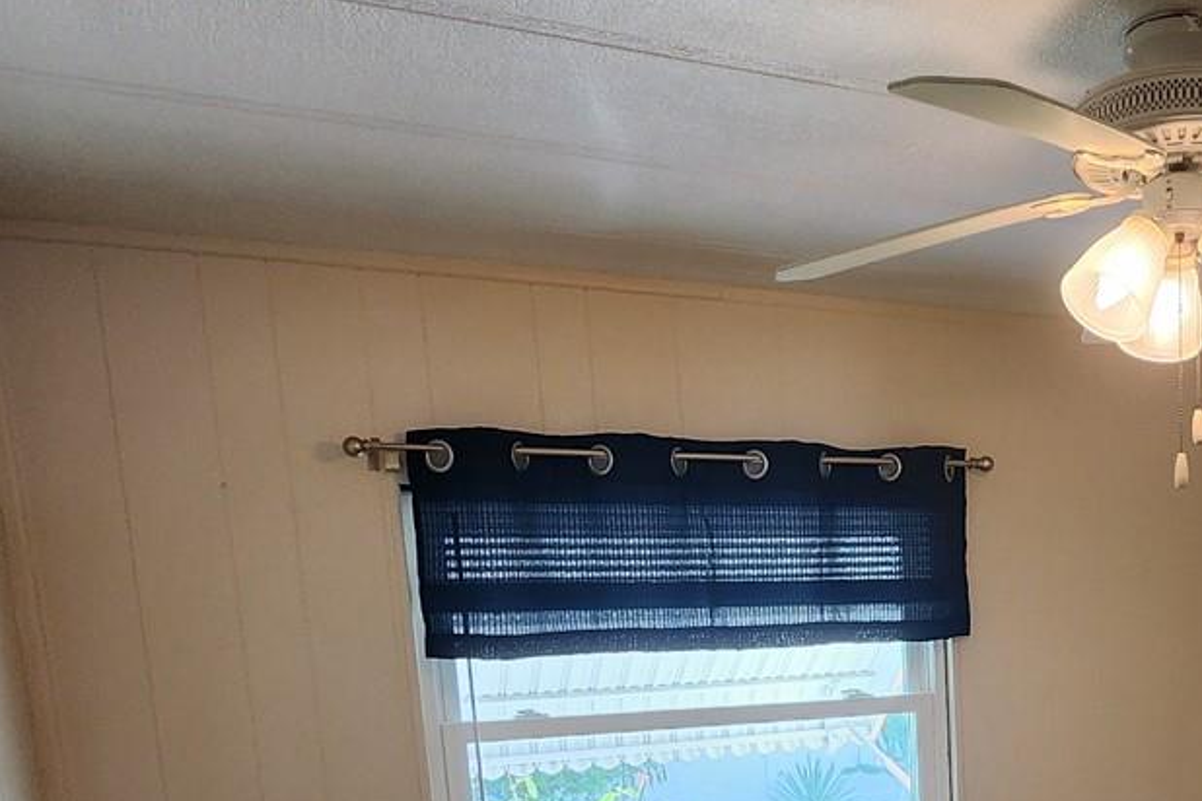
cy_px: 809
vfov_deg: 34.3
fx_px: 1169
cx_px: 1011
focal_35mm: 35
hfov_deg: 50.1
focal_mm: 2.2
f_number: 2.2
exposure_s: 1/60
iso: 160
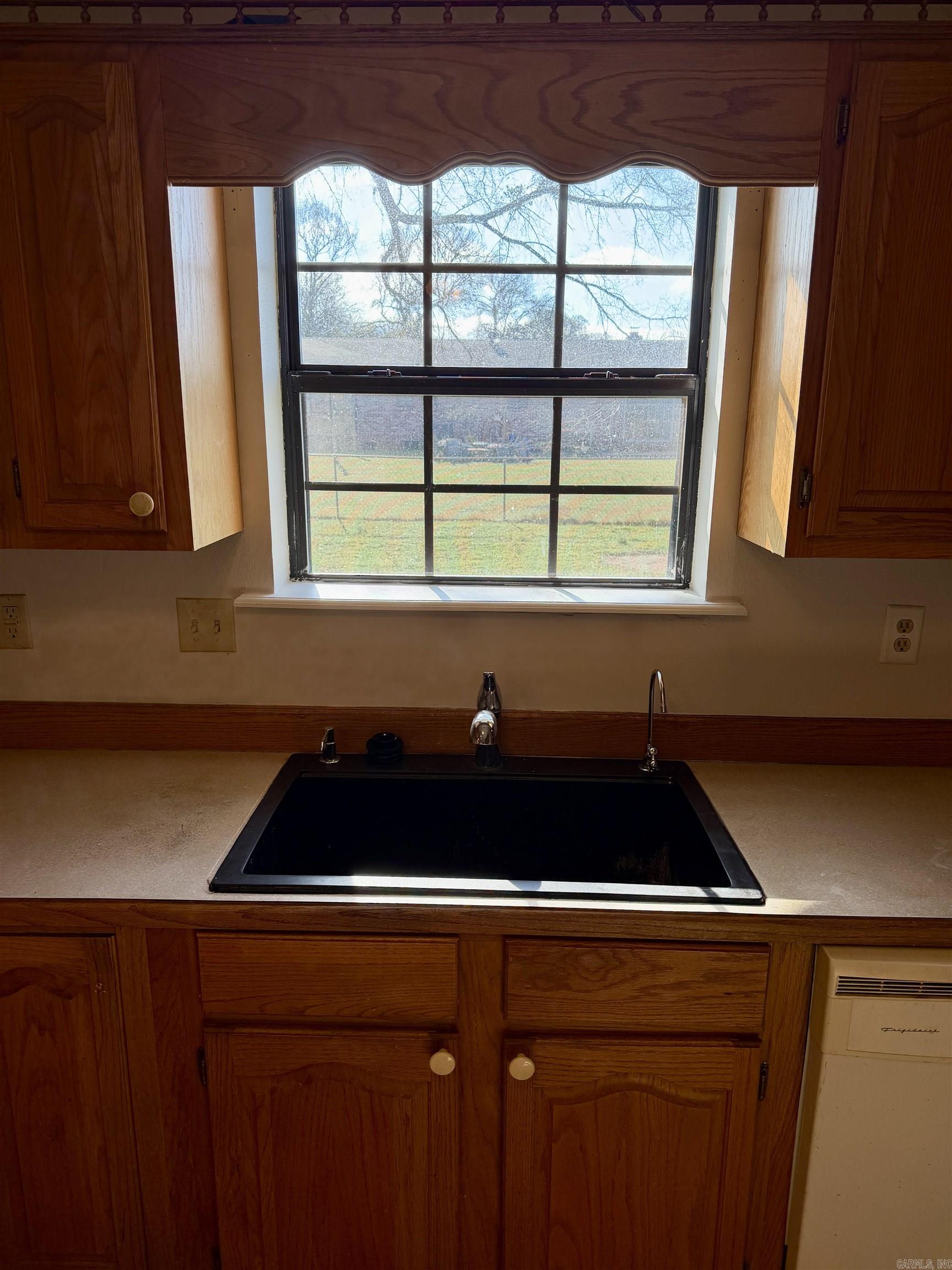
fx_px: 880
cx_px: 476
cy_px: 635
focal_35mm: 24
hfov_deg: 56.8
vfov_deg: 71.6
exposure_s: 1/504
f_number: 1.78
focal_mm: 6.76
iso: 80
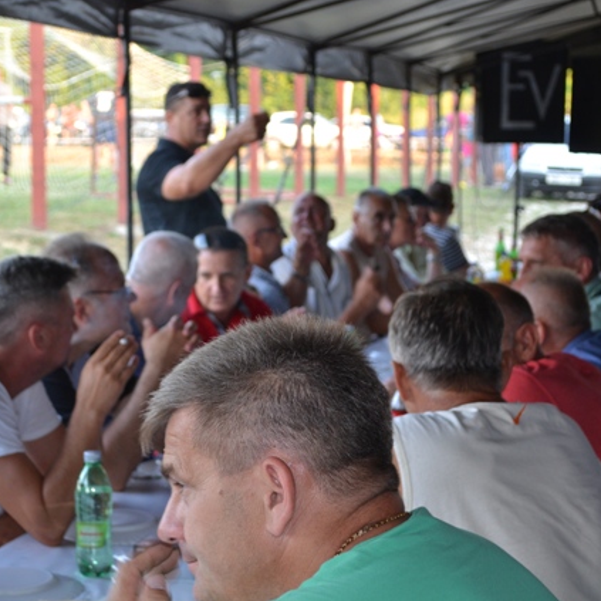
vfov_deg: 21.4
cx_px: 240
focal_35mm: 81
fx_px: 1591
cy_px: 302
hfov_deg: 21.4
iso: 400
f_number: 5.3
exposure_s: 1/60
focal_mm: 42
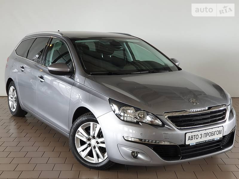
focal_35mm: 52
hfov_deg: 36.8
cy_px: 90
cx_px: 120
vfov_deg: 28.0
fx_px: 359
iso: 125
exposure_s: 1/33
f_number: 2.4
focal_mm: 6
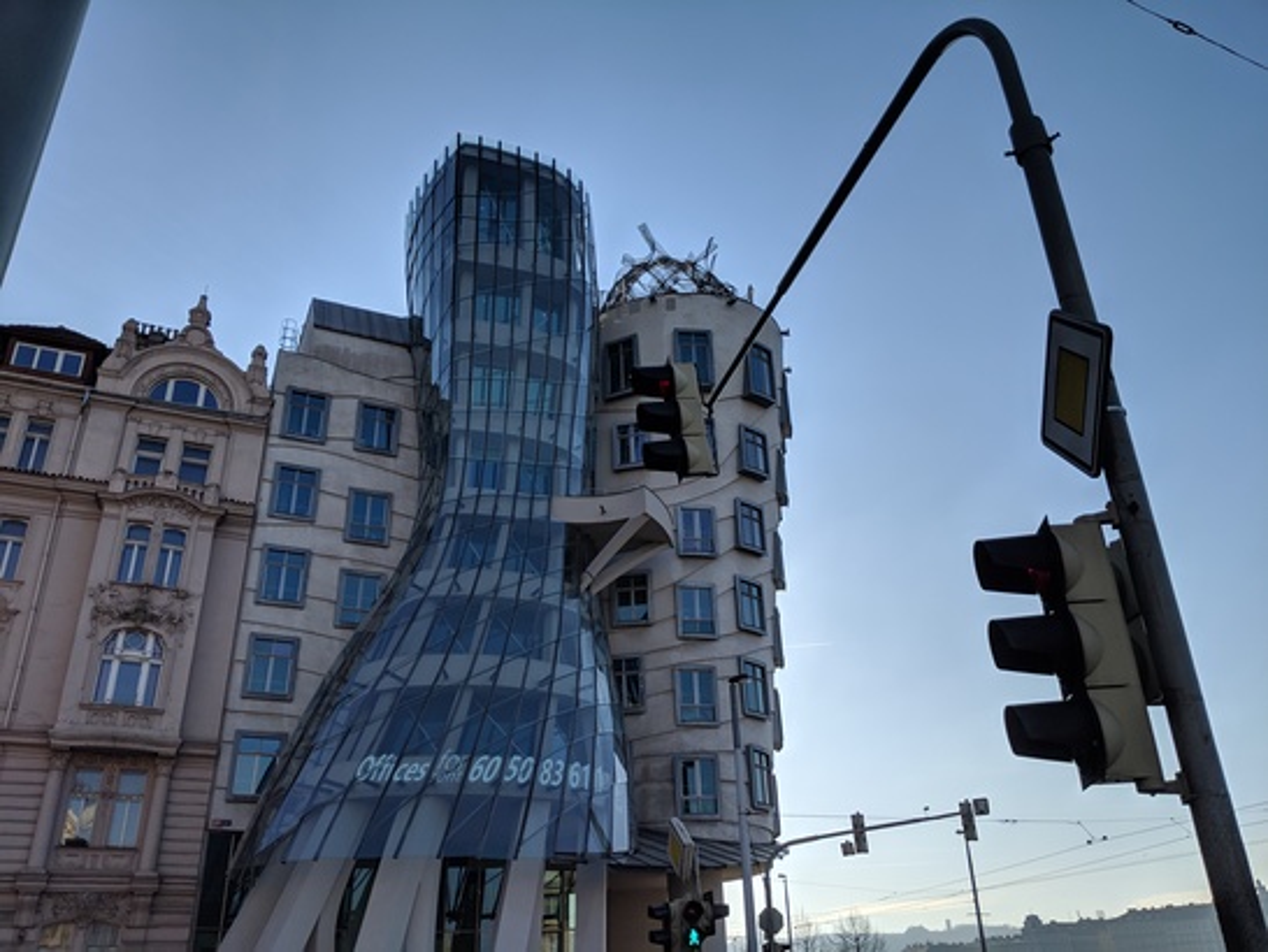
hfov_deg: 65.3
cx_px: 634
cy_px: 476
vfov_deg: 51.4
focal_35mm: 27
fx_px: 989
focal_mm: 4.44
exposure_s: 1/4695
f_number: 1.8
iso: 57
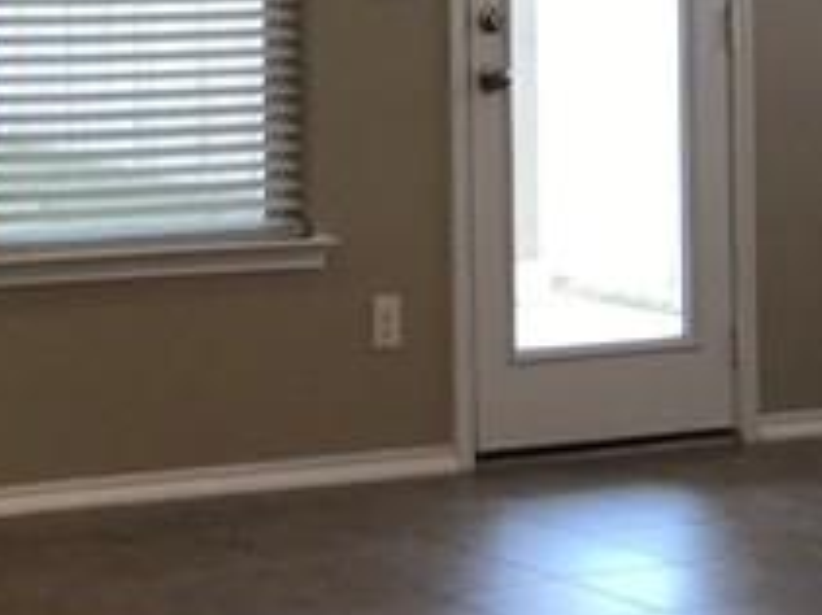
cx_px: -210
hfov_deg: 14.0
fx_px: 3228
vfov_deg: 10.7
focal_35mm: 136
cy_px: -160
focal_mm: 3.99
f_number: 1.8
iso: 32
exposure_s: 1/60
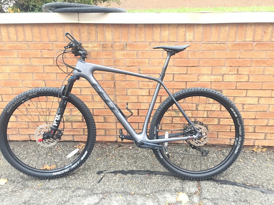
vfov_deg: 48.2
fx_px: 230
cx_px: 137
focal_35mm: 29
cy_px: 102
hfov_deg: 61.7
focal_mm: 4.15
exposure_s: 1/30
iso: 50
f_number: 2.2
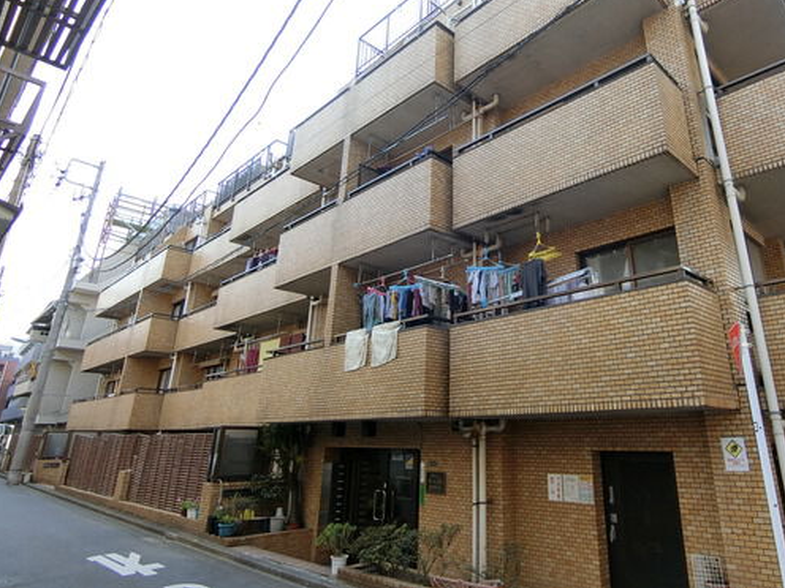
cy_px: 234
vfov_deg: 58.4
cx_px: 467
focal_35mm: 23
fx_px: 522
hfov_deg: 73.2
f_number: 2.7
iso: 80
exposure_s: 1/320
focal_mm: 4.06
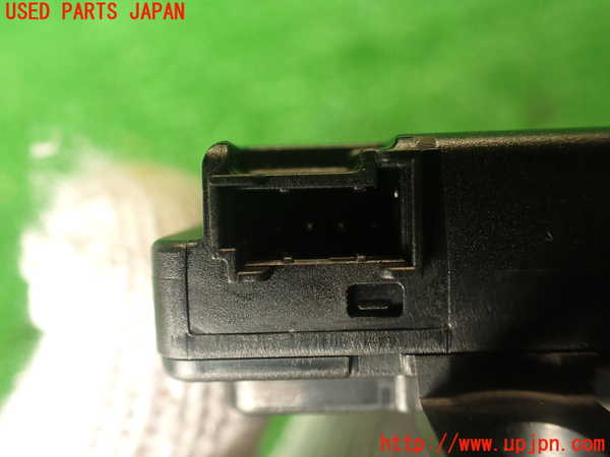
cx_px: 305
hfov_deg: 60.0
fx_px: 529
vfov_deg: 46.8
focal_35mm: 30
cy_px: 228
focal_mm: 5.4
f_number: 2.3
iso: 200
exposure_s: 1/50
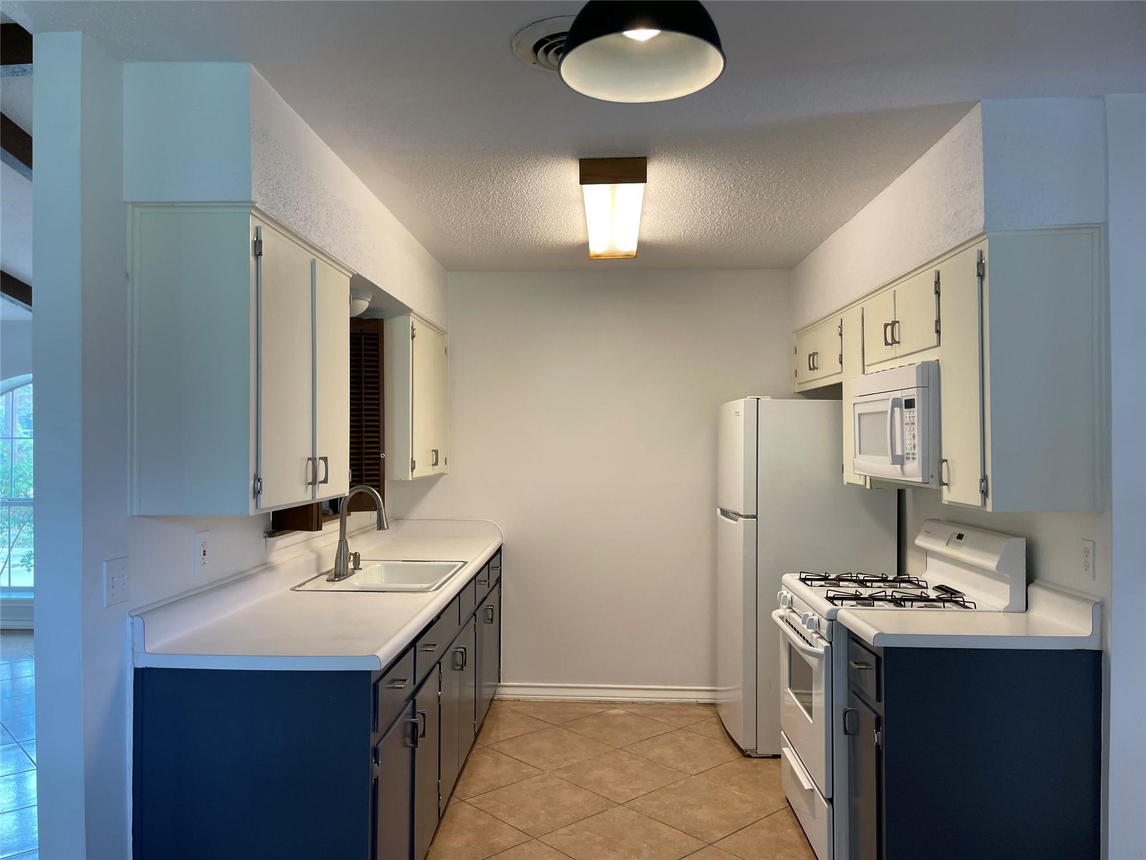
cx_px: 573
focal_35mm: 26
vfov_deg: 53.1
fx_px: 861
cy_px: 430
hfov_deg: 67.3
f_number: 1.6
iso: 64
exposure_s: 1/60
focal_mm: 4.2
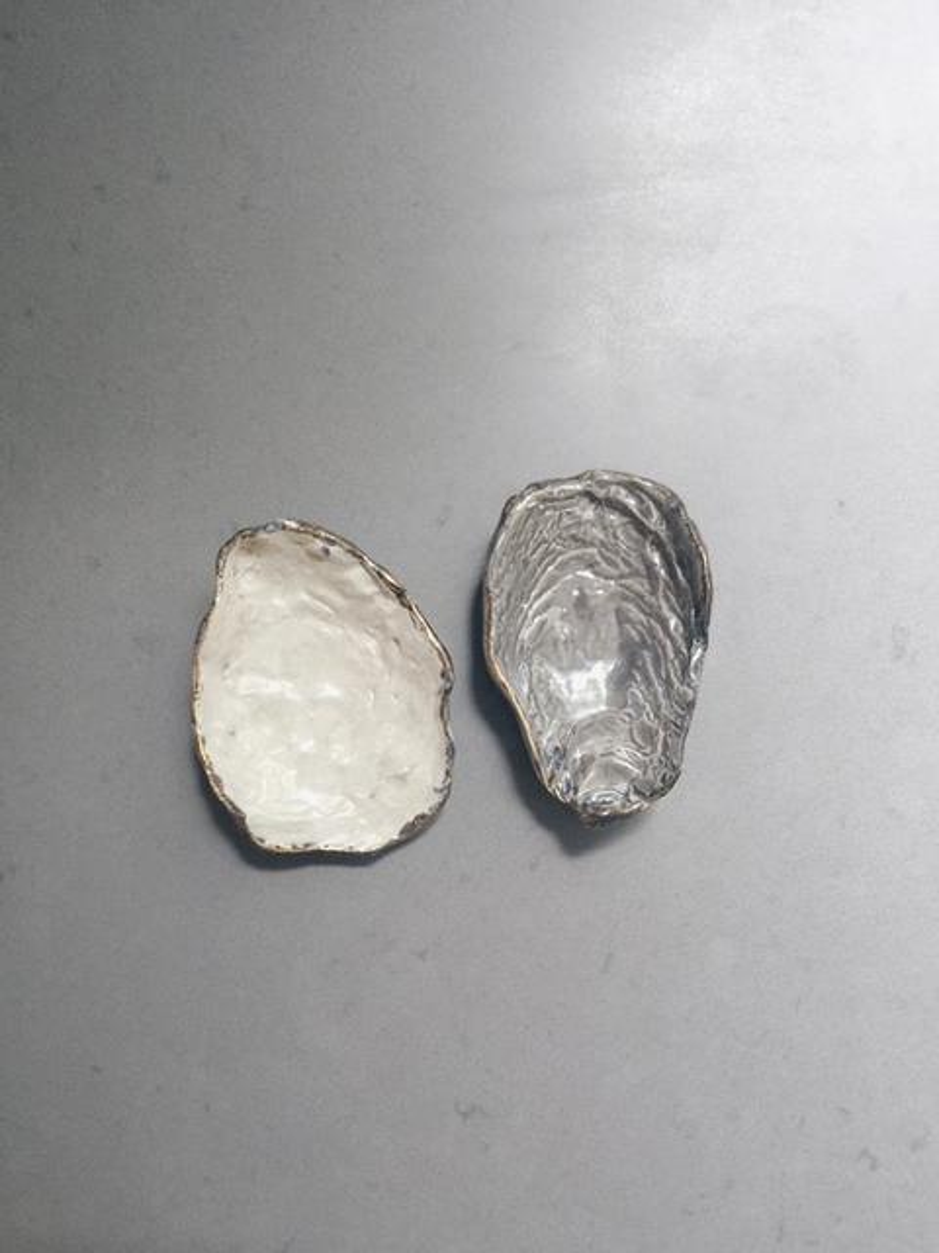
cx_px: 470
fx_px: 1049
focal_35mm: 29
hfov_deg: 48.2
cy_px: 626
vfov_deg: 61.7
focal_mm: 4.15
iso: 50
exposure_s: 1/30
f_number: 2.2
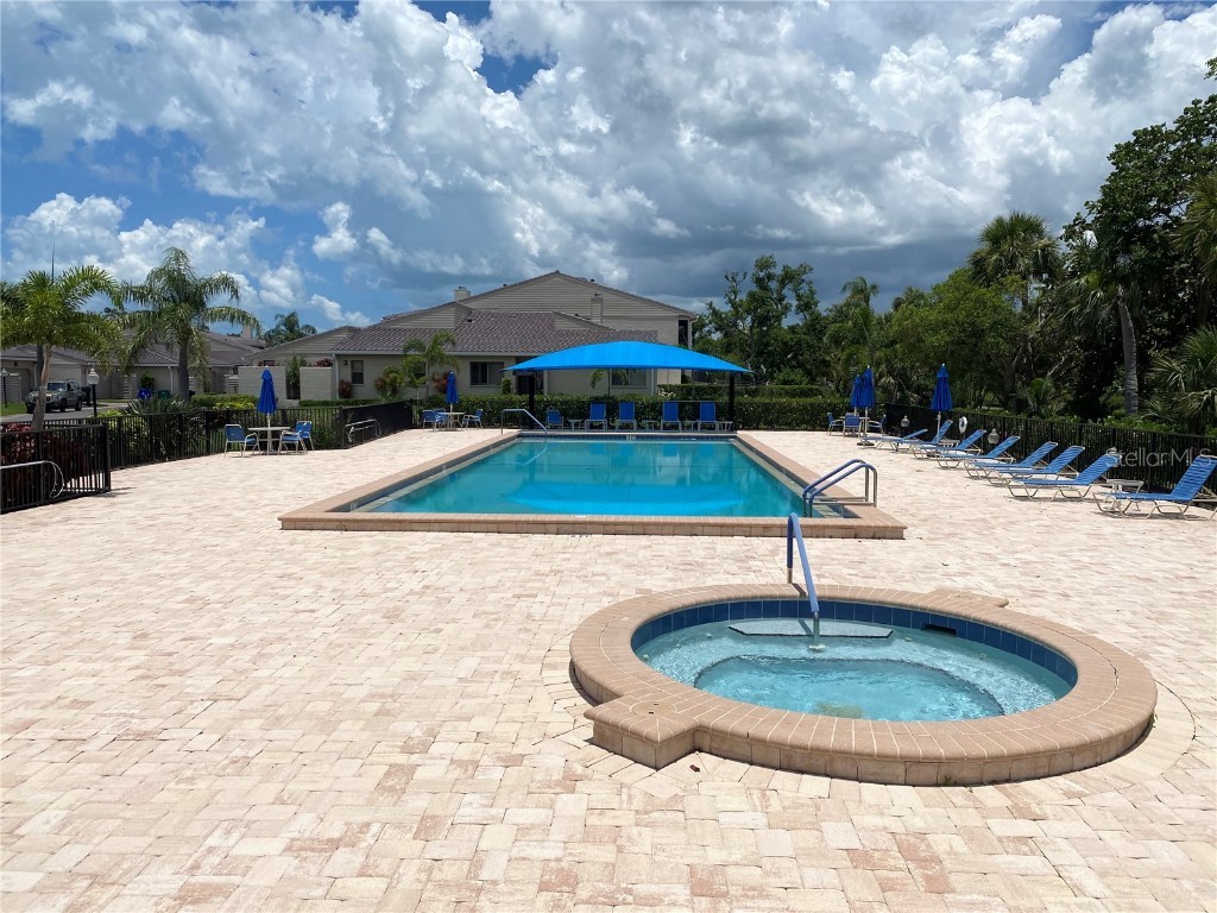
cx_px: 608
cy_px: 456
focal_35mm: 26
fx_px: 914
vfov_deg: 53.1
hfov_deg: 67.3
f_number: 1.8
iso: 32
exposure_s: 1/8197
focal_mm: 4.25
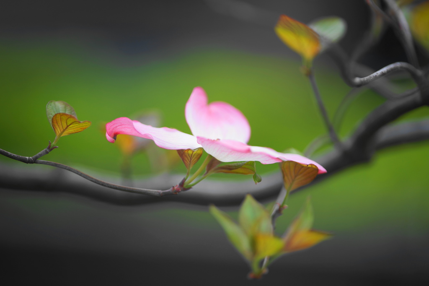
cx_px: 214
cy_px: 143
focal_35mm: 180
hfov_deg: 11.4
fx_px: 2144
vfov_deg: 7.6
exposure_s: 1/200
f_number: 2.8
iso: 100
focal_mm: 180
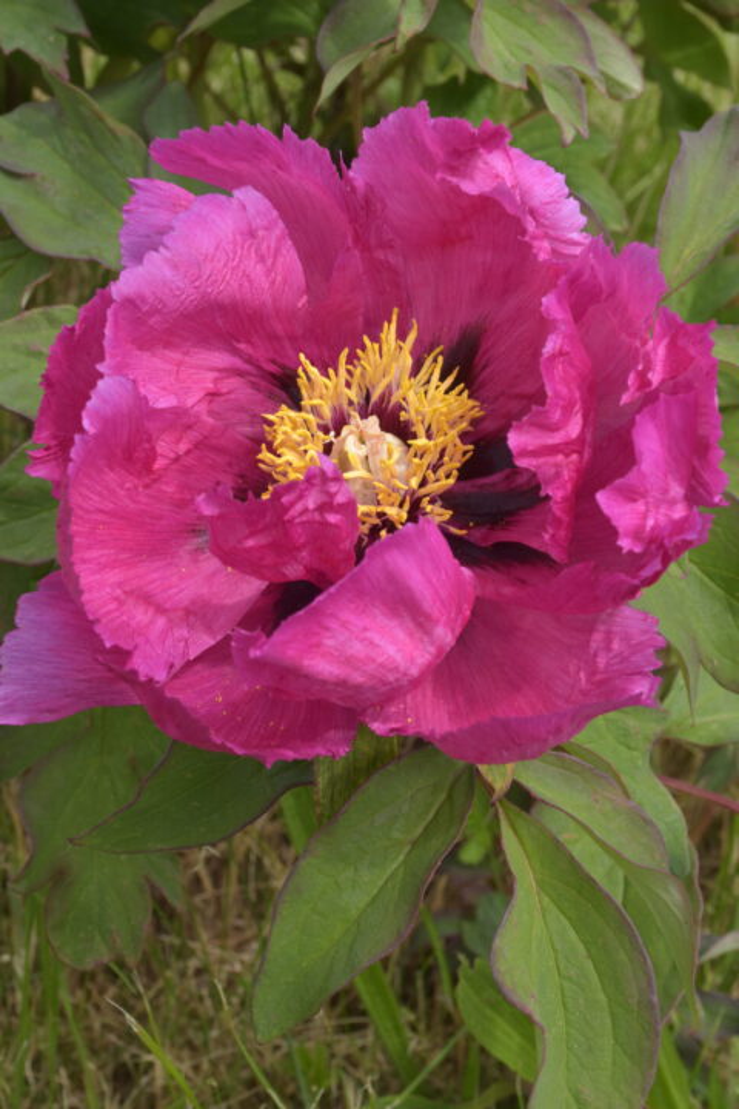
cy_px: 554
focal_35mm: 68
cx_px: 370
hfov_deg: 20.2
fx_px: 2078
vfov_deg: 29.9
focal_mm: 45
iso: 250
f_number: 11
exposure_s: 1/200
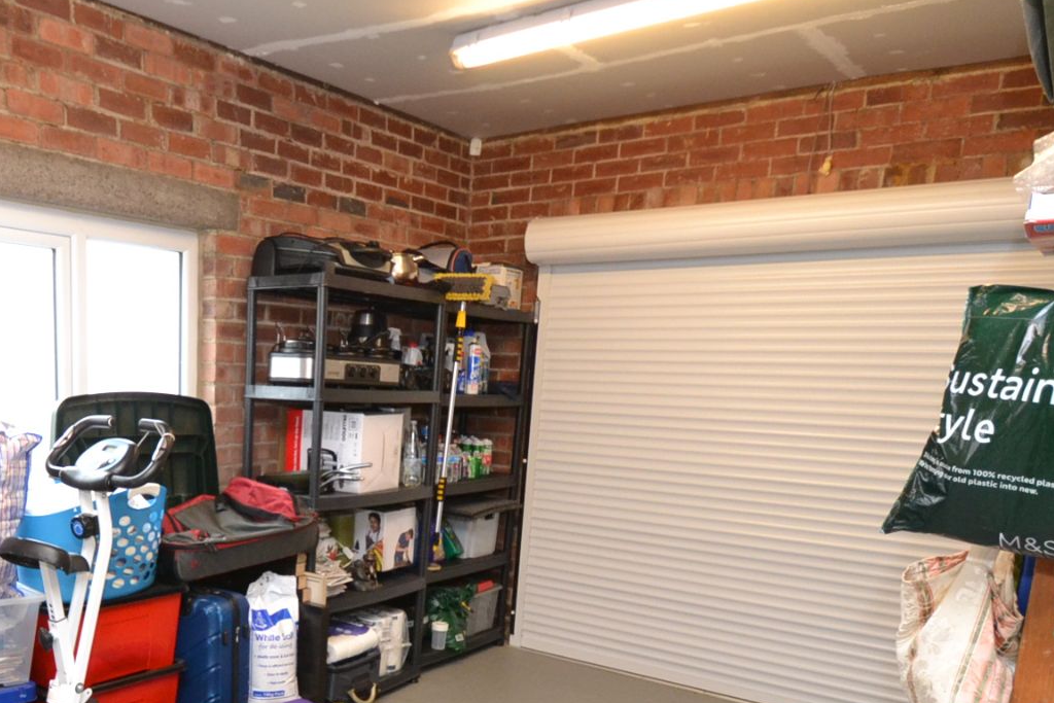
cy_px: 544
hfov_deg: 58.9
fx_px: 878
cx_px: 274
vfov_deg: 42.0
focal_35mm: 30
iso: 1400
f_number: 3.5
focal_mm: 10
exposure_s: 1/60
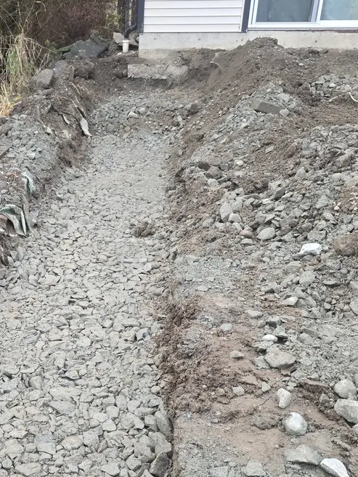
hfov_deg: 33.5
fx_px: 579
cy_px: 321
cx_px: 79
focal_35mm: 42
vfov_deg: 44.1
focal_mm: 6.3
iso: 160
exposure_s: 1/180
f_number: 1.7
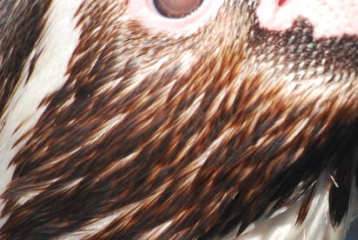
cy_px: 95
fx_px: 17398
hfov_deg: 1.2
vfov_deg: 0.8
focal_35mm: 1747
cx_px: 320
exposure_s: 1/125
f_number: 8
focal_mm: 300
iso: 180
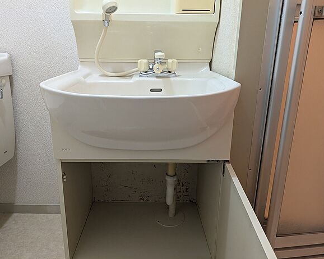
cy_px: 126
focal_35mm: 27
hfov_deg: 64.0
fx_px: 259
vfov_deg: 53.1
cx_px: 152
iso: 376
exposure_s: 1/60
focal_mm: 5.43
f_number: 1.89
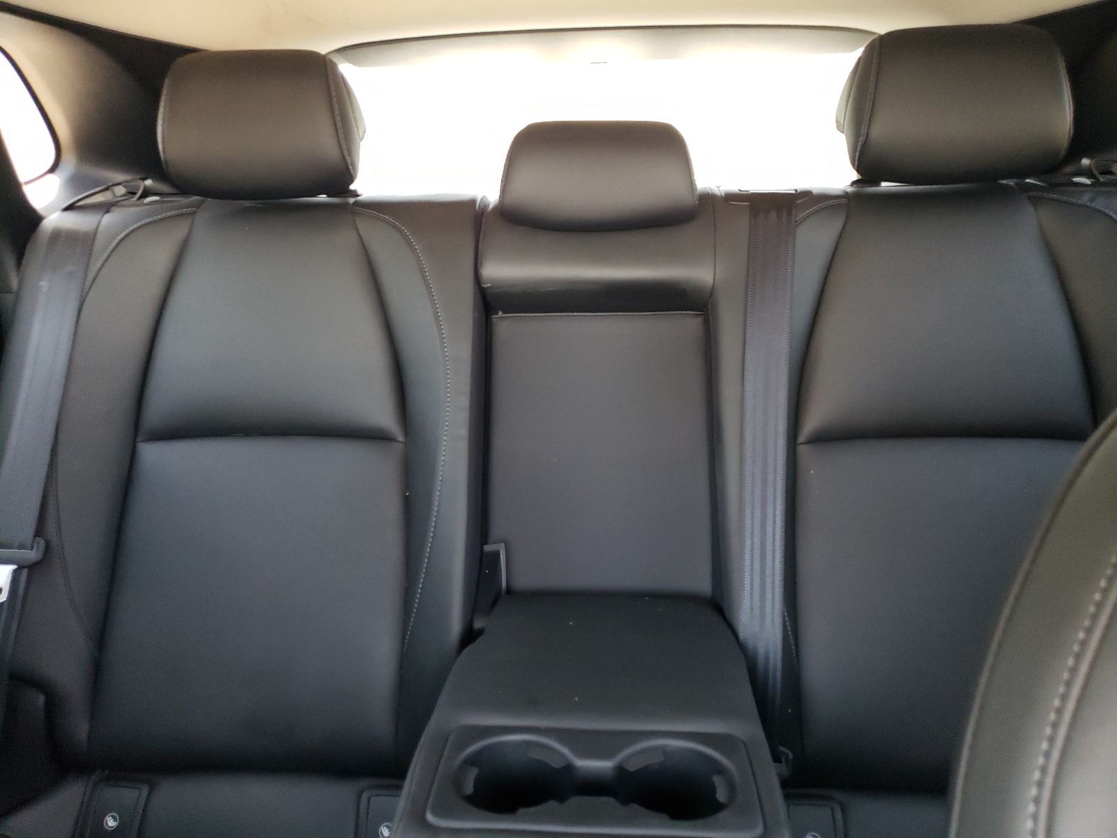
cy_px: 419
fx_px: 839
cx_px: 558
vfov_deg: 53.1
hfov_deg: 67.3
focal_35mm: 26
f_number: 1.5
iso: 277
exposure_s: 1/60.2
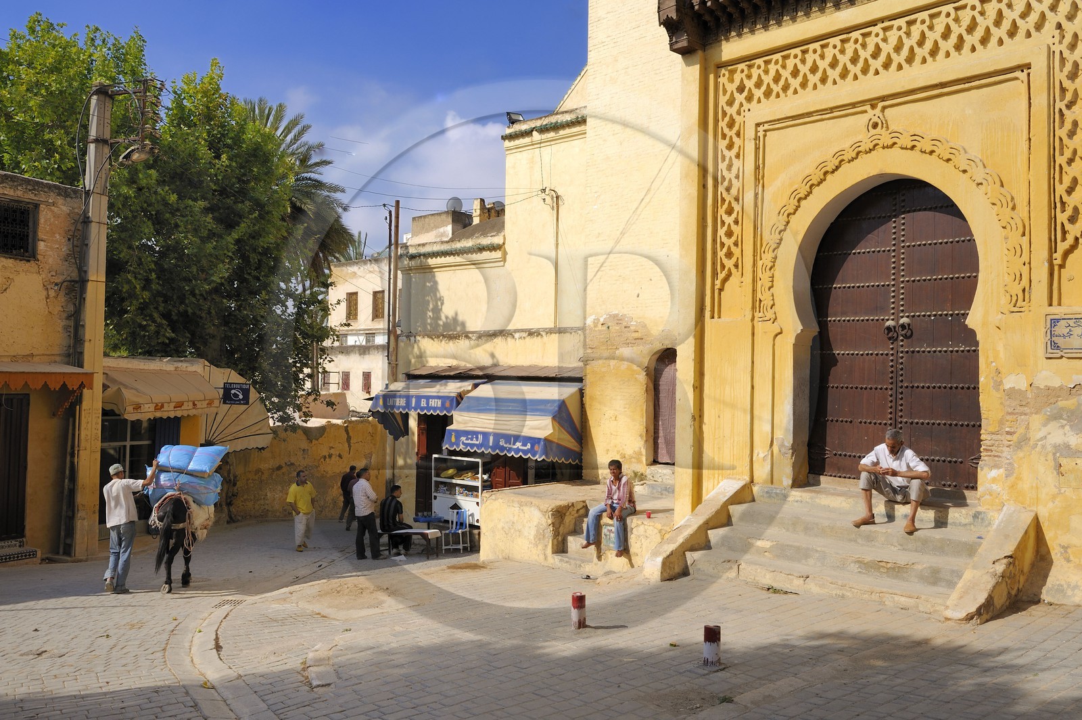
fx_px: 871
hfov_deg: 63.7
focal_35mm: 29
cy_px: 360
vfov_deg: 44.9
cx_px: 541
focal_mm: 29
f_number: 16
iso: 200
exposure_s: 1/160
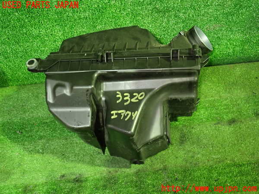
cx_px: 130
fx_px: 224
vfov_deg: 46.8
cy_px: 97
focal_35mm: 30
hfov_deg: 60.0
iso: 800
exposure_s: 1/25
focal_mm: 5.4
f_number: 2.3
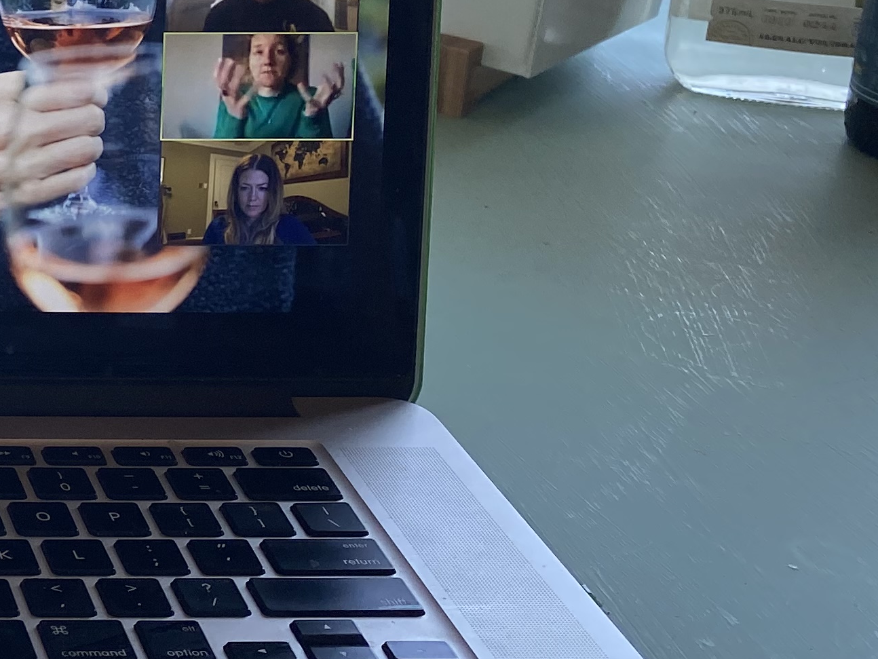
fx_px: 2055
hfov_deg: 20.3
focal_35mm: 81
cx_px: -484
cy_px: 52
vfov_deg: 17.9
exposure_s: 1/254
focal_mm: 4.25
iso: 32
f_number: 1.8
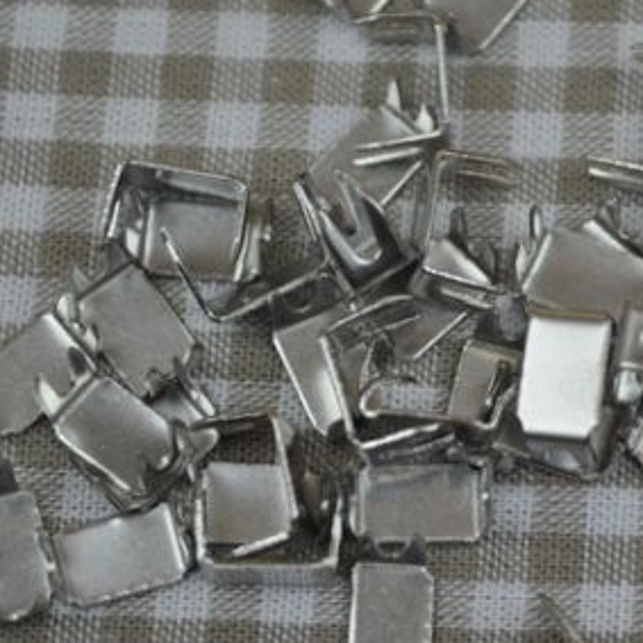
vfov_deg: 10.1
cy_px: 303
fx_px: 3636
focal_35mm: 173
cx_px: 432
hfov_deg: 10.1
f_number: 5.6
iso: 220
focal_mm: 48
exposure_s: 1/125
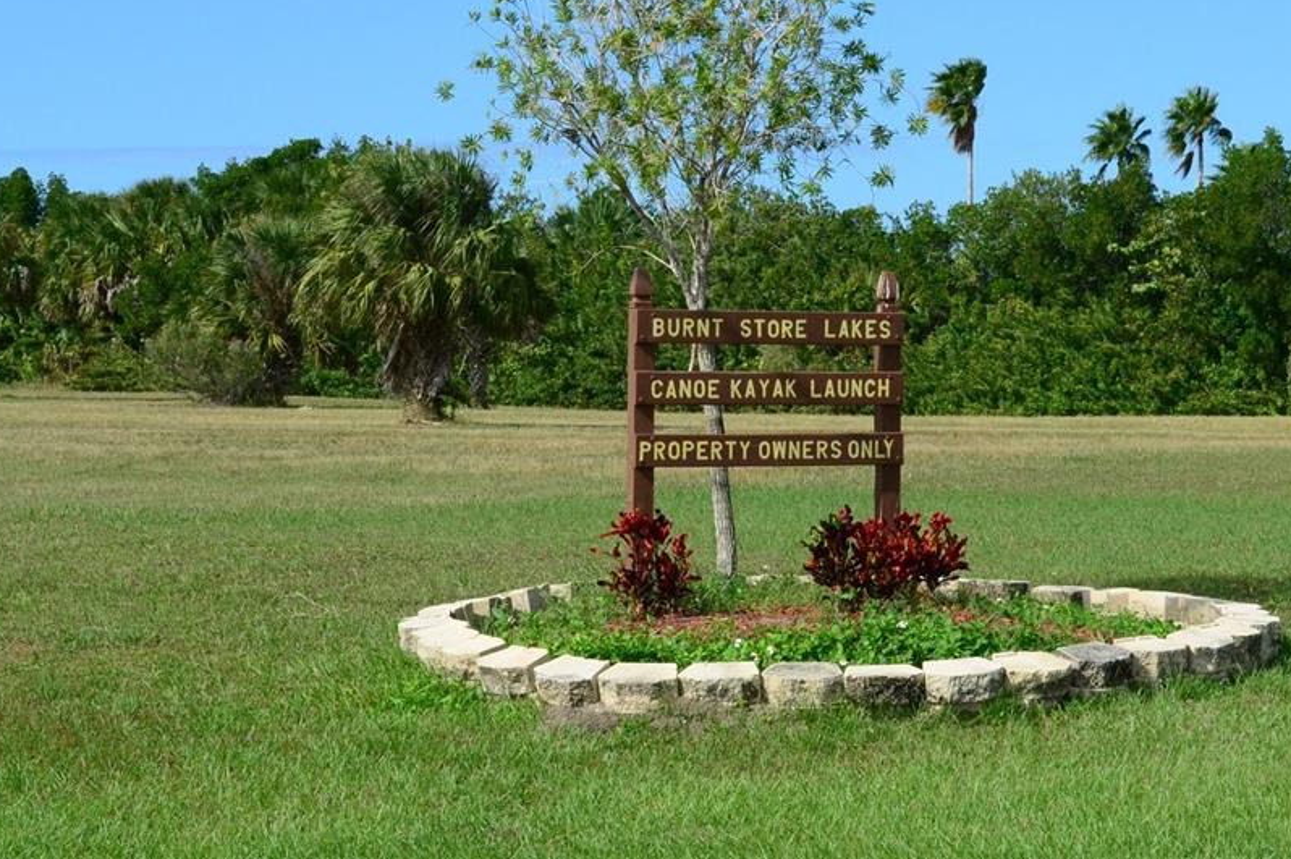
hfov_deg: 23.5
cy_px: 309
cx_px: 754
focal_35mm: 87
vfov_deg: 15.7
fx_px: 3105
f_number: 16
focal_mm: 45
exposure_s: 1/1000
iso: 1600
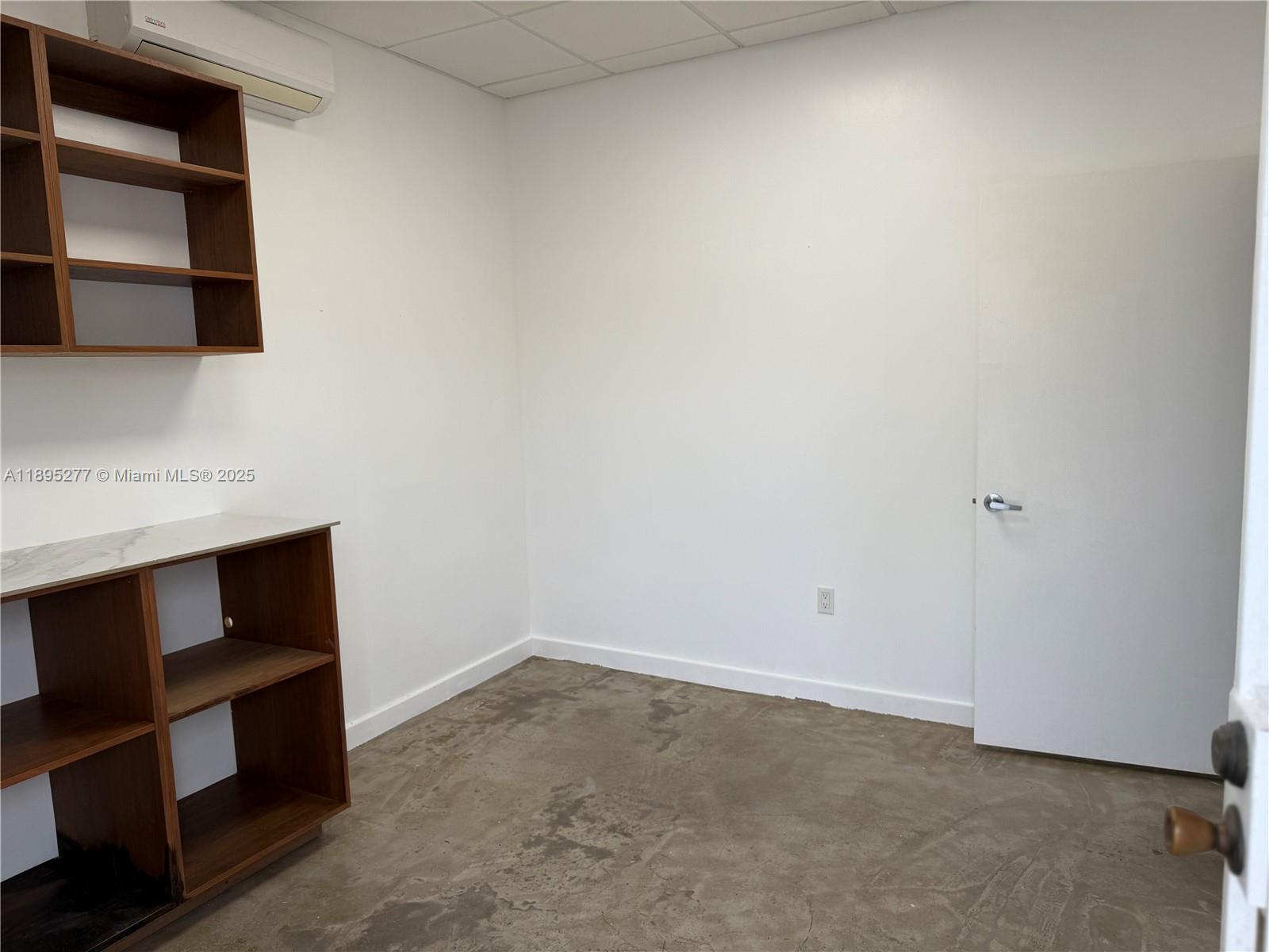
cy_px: 476
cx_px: 634
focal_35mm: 24
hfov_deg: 71.6
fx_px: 880
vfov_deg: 56.8
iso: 64
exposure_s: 1/192
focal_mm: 6.76
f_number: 1.78
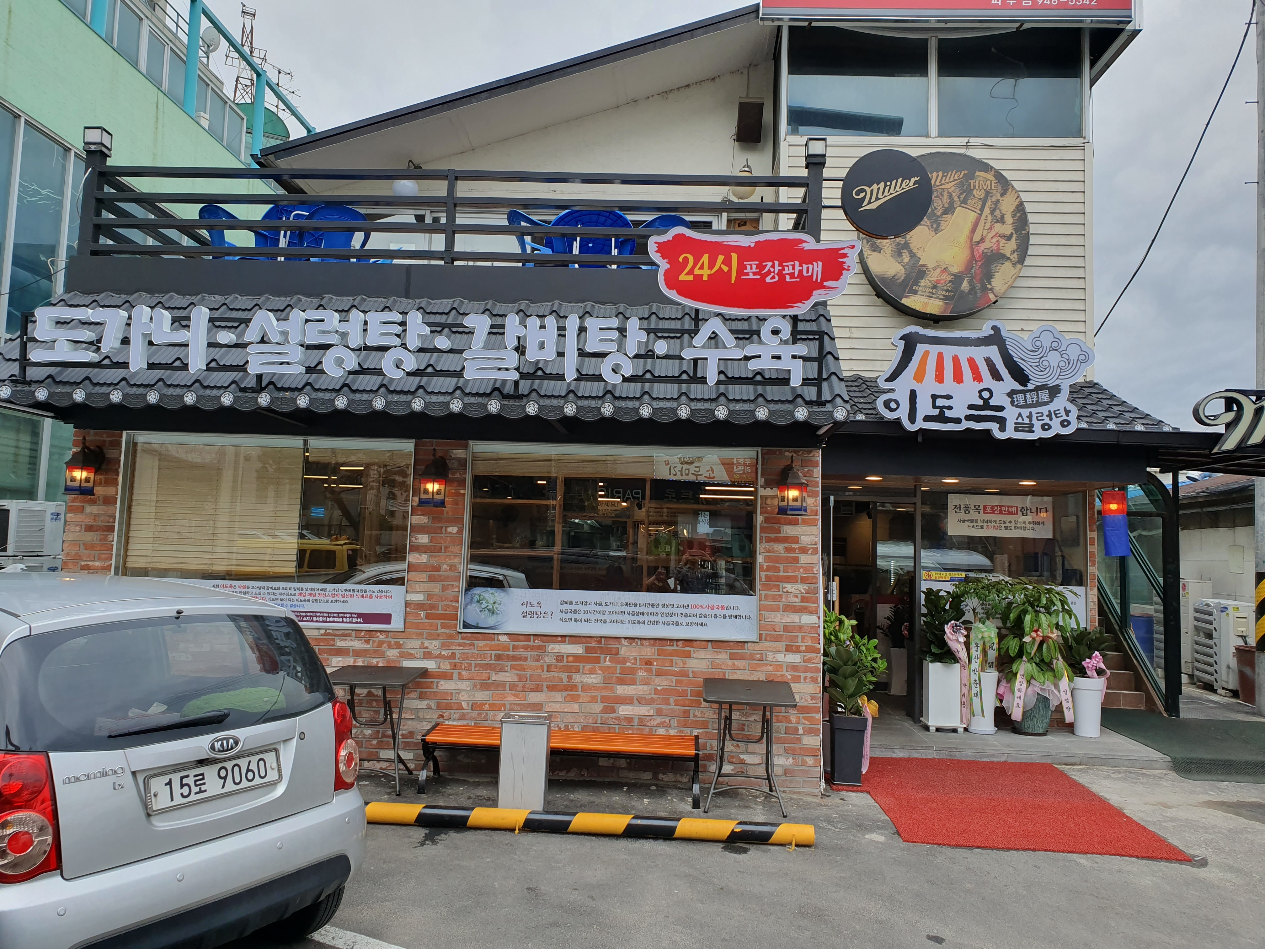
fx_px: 950
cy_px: 474
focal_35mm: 26
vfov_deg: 53.1
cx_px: 632
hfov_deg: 67.3
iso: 50
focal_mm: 4.32
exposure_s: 1/415
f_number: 2.4
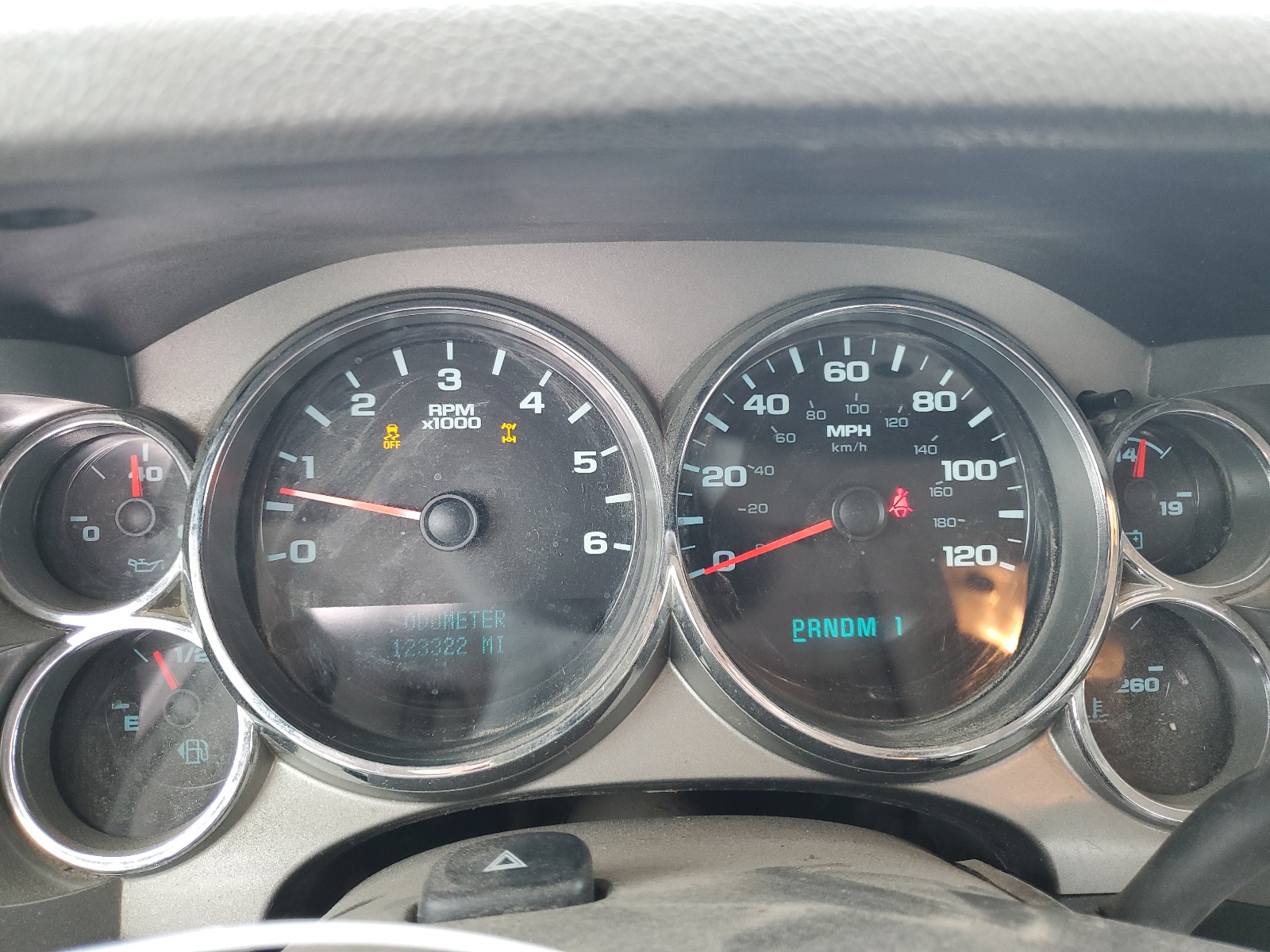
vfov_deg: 53.1
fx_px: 954
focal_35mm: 26
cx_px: 635
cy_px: 476
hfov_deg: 67.3
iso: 74
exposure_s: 1/60.2
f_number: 1.5
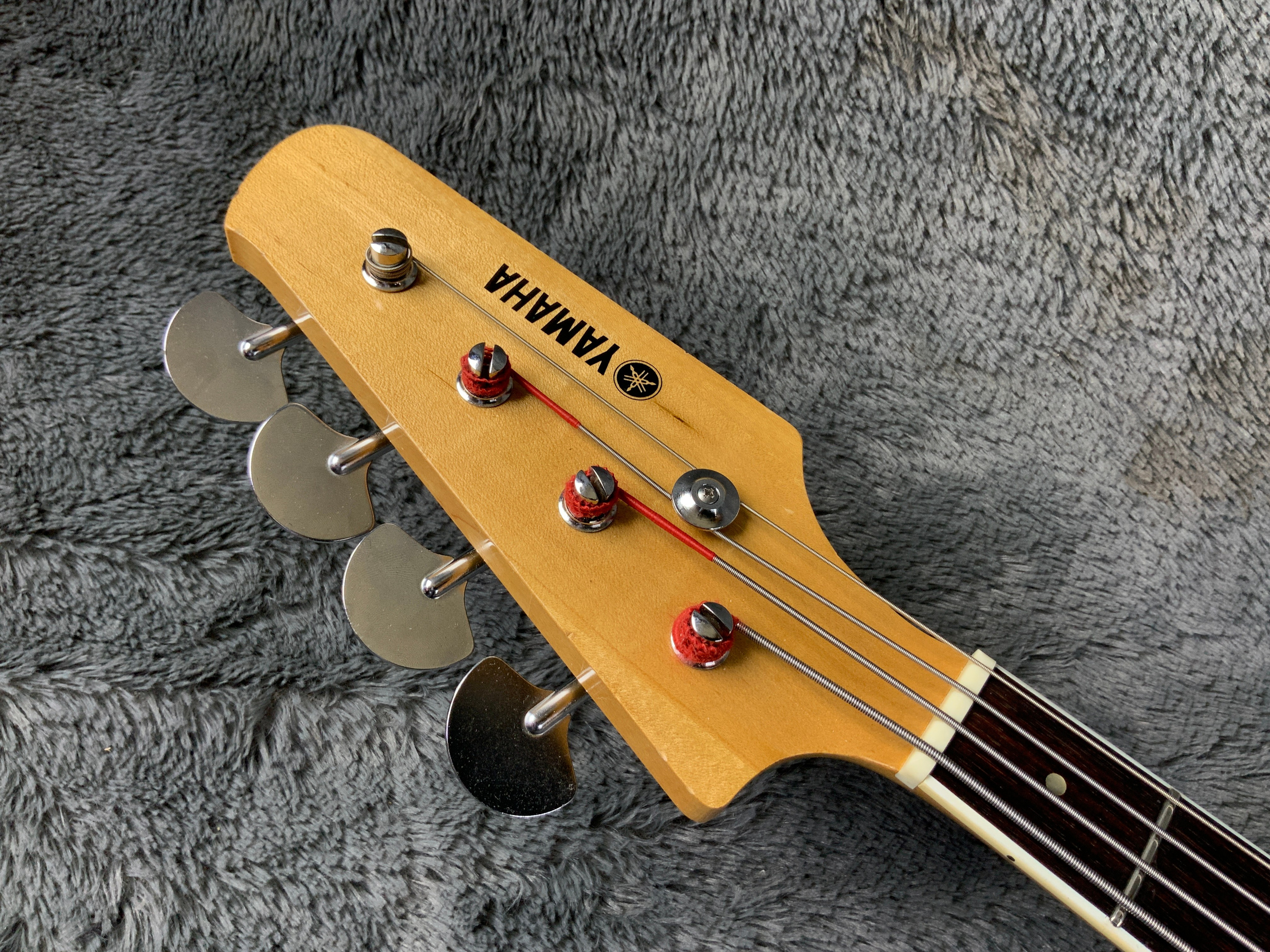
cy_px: 476
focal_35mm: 29
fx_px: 1064
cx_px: 635
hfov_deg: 61.7
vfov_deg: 48.2
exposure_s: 1/50
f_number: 1.8
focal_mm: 3
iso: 40
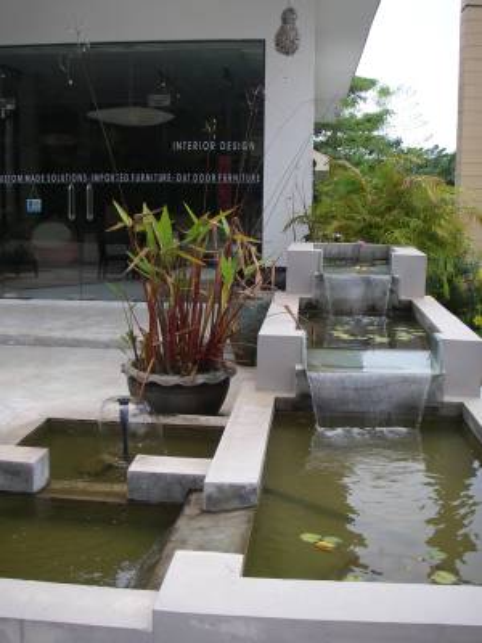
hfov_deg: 37.7
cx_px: 241
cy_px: 322
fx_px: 705
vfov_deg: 49.0
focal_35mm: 38
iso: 80
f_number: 3.3
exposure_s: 1/500
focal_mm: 6.3
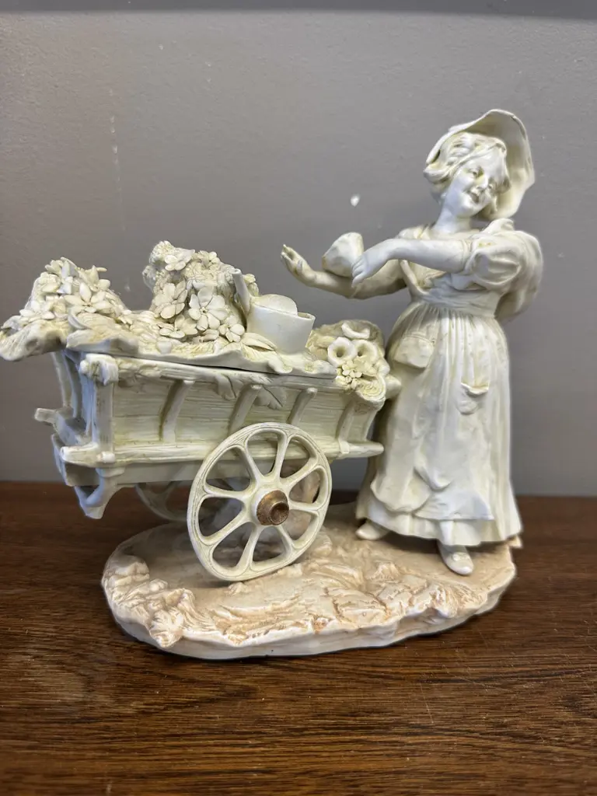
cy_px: 398
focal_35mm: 24
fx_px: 552
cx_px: 298
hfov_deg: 56.8
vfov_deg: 71.6
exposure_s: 1/100
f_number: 1.78
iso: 160
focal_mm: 6.86
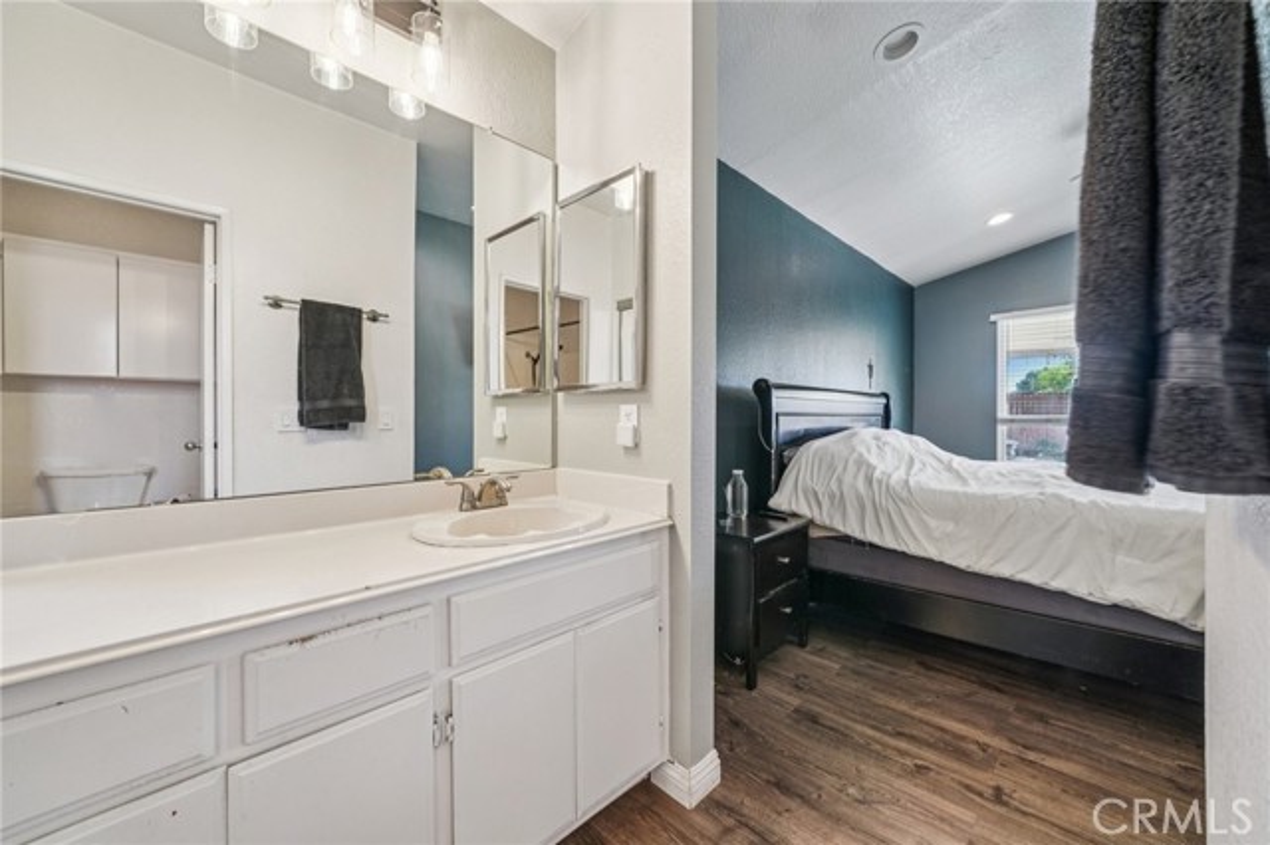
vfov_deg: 85.4
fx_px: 458
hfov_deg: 108.4
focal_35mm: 13
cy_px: 422
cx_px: 635
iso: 400
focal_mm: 13
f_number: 8
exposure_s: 1/10
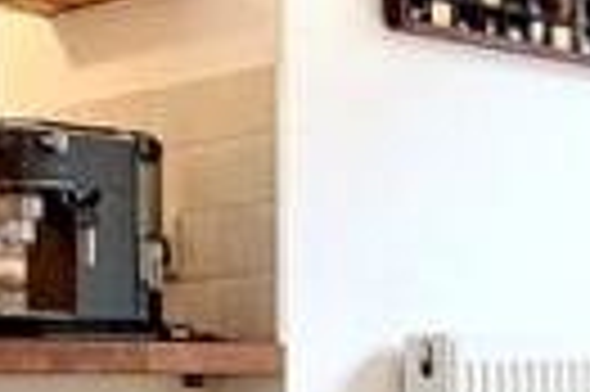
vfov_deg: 11.9
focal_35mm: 114
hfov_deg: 17.9
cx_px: 419
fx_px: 1866
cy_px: 387
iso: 125
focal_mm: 2.22
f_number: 2.2
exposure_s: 1/100
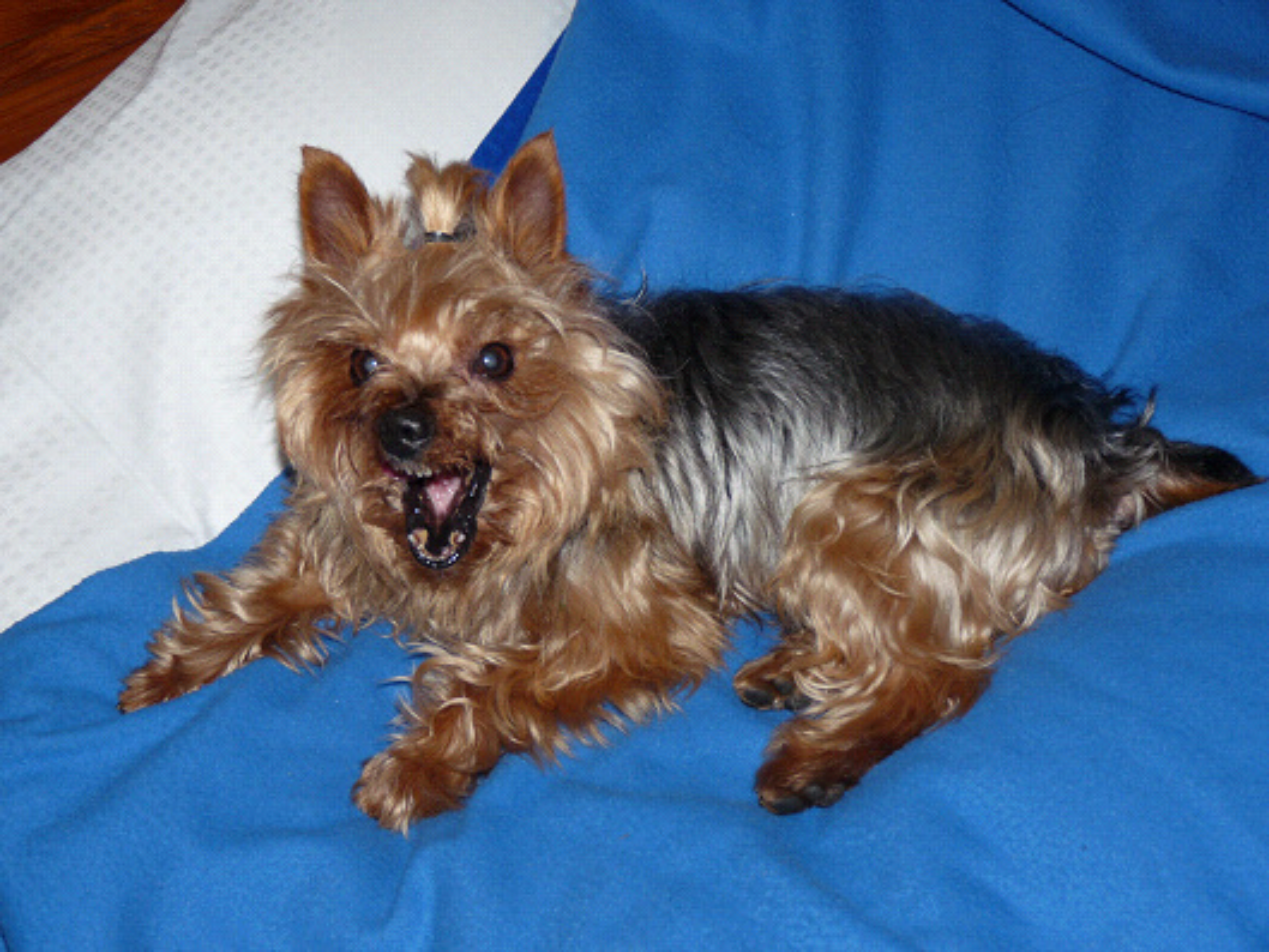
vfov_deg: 24.8
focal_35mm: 59
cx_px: 634
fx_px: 2163
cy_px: 476
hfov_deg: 32.7
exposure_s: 1/60
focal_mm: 10.4
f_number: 3.2
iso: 100
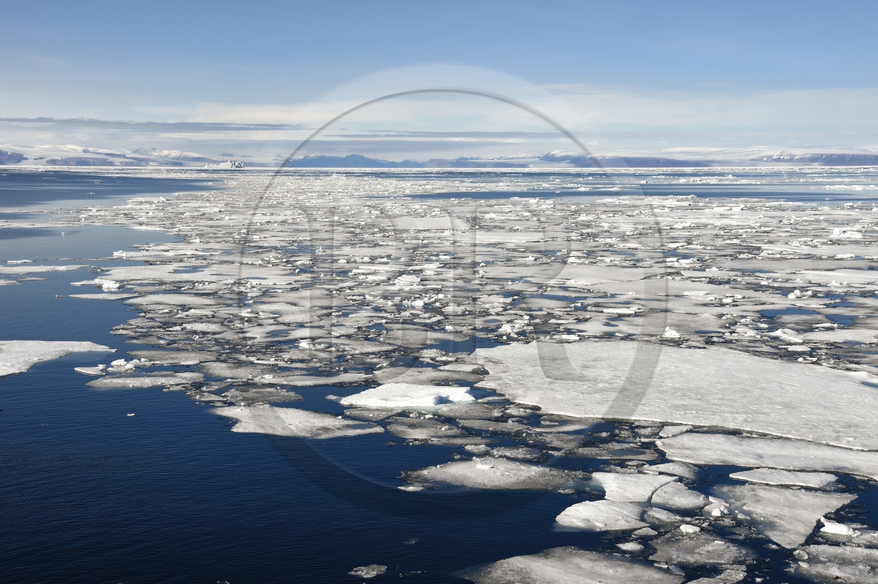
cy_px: 292
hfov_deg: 39.6
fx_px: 1218
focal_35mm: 50
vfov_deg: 26.9
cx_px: 439
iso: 200
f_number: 16
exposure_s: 1/250
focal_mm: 50
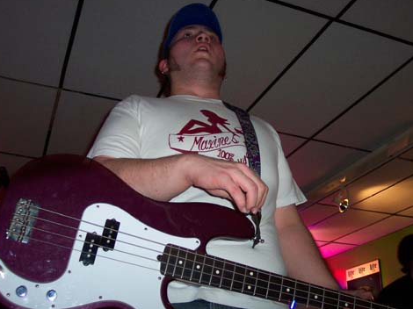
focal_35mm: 42
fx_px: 501
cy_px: 152
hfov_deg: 44.8
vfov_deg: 34.3
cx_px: 211
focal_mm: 8
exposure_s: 1/30
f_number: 2.8
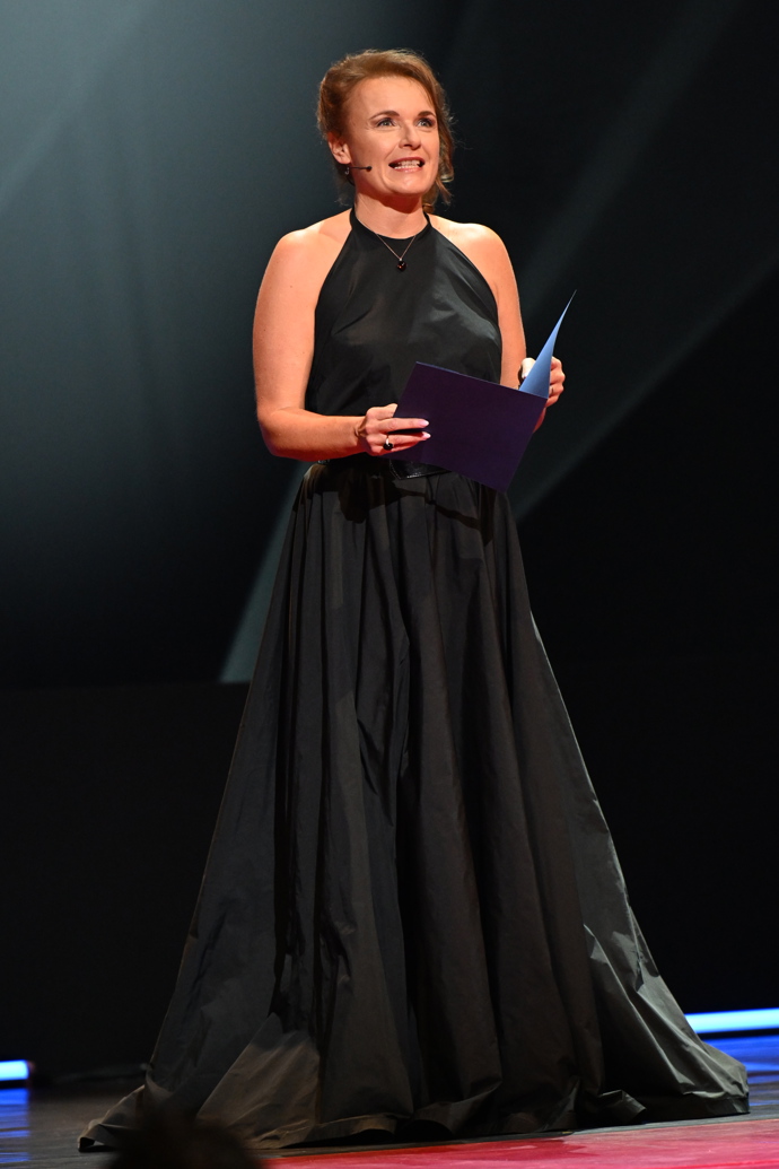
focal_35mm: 300
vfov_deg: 6.9
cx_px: 390
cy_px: 584
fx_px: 9737
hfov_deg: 4.6
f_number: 3.5
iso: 3200
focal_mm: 200
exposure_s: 1/250
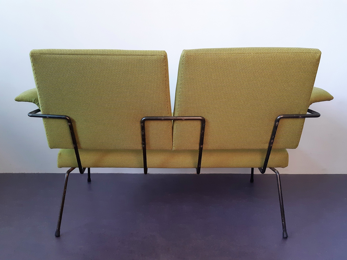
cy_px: 130
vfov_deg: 53.1
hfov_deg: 67.3
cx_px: 174
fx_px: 261
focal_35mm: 26
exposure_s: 1/50
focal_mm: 3.93
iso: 200
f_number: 1.7
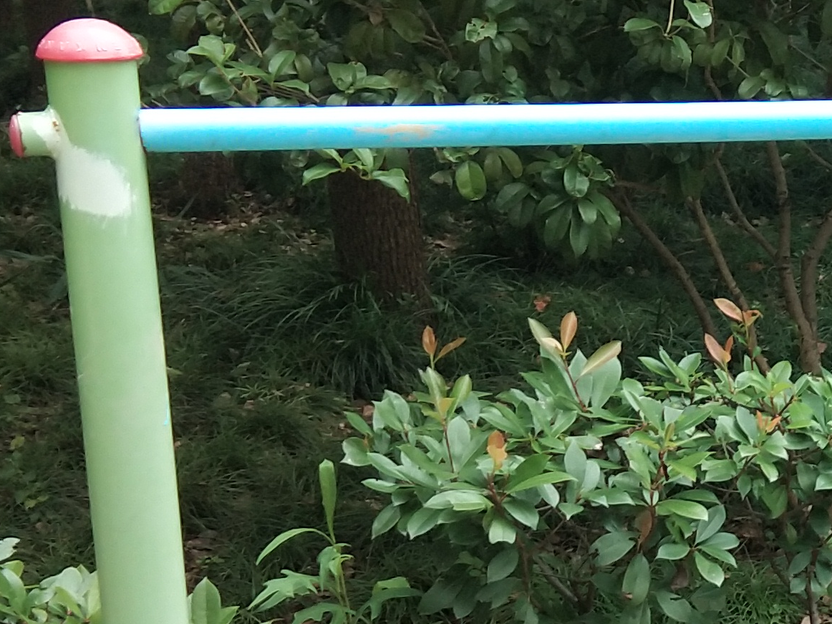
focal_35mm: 111
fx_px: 2667
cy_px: 509
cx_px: 1114
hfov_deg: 16.6
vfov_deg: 13.3
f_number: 2.2
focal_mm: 3.69
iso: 50
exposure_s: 1/209
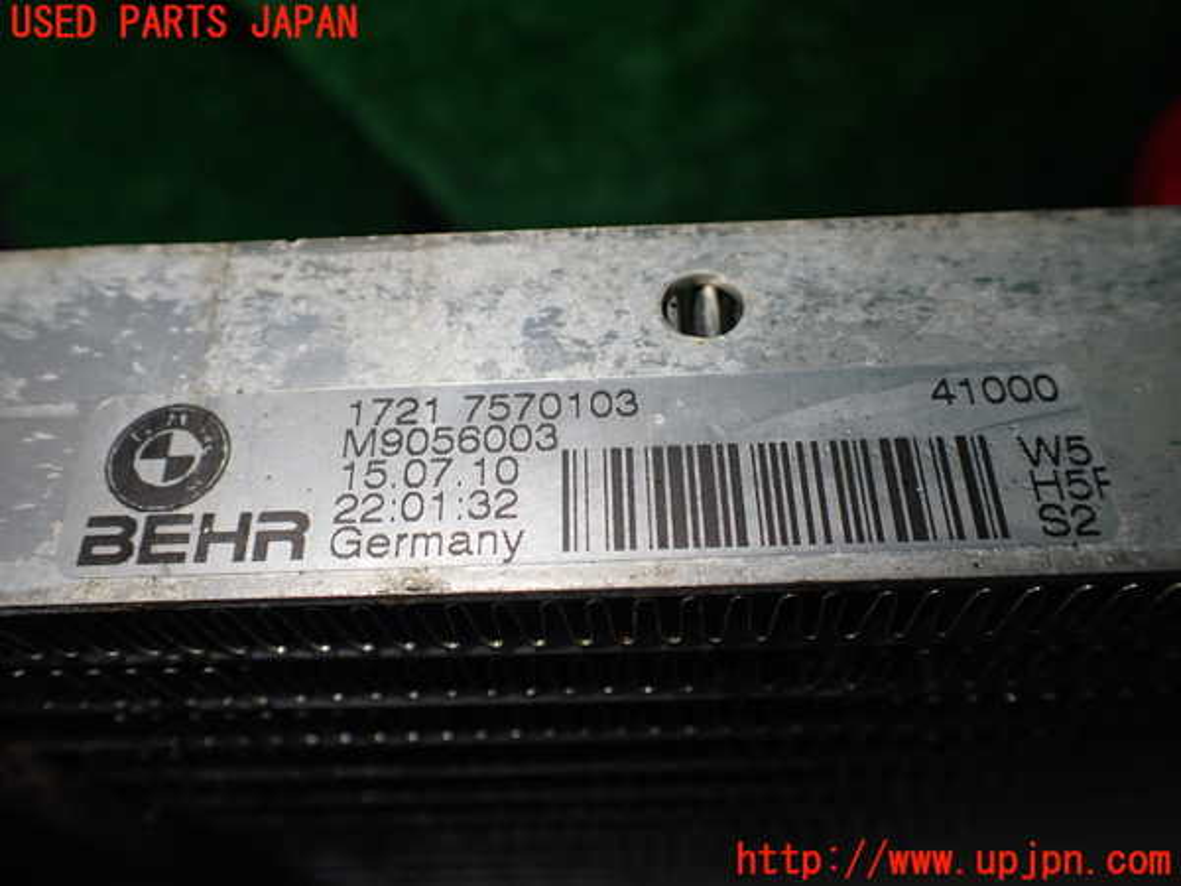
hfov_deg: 60.0
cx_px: 590
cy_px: 443
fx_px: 1024
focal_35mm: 30
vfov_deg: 46.8
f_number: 2.3
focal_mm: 5.4
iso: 200
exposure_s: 1/125
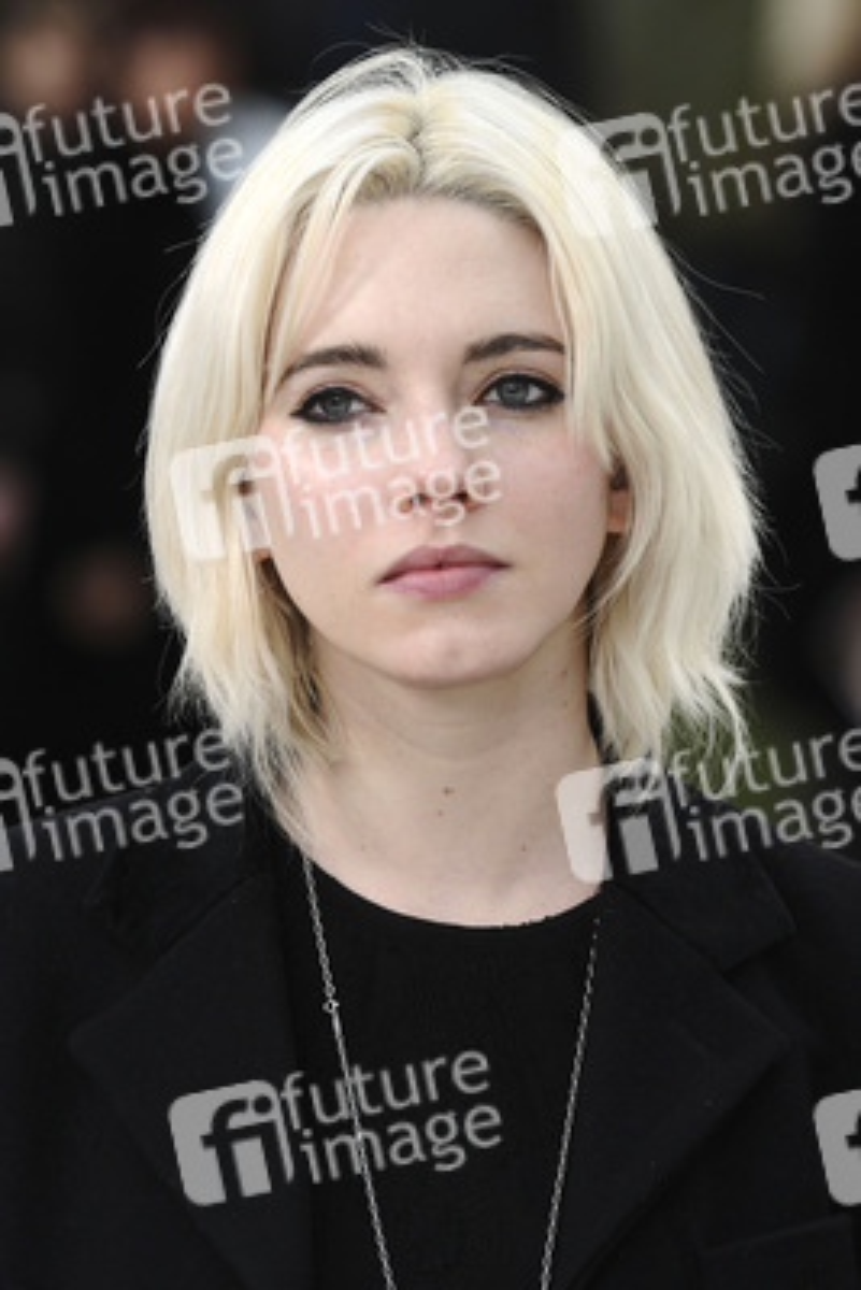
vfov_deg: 6.9
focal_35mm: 300
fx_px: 10752
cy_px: 645
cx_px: 430
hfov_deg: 4.6
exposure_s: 1/250
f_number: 5.6
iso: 320
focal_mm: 200
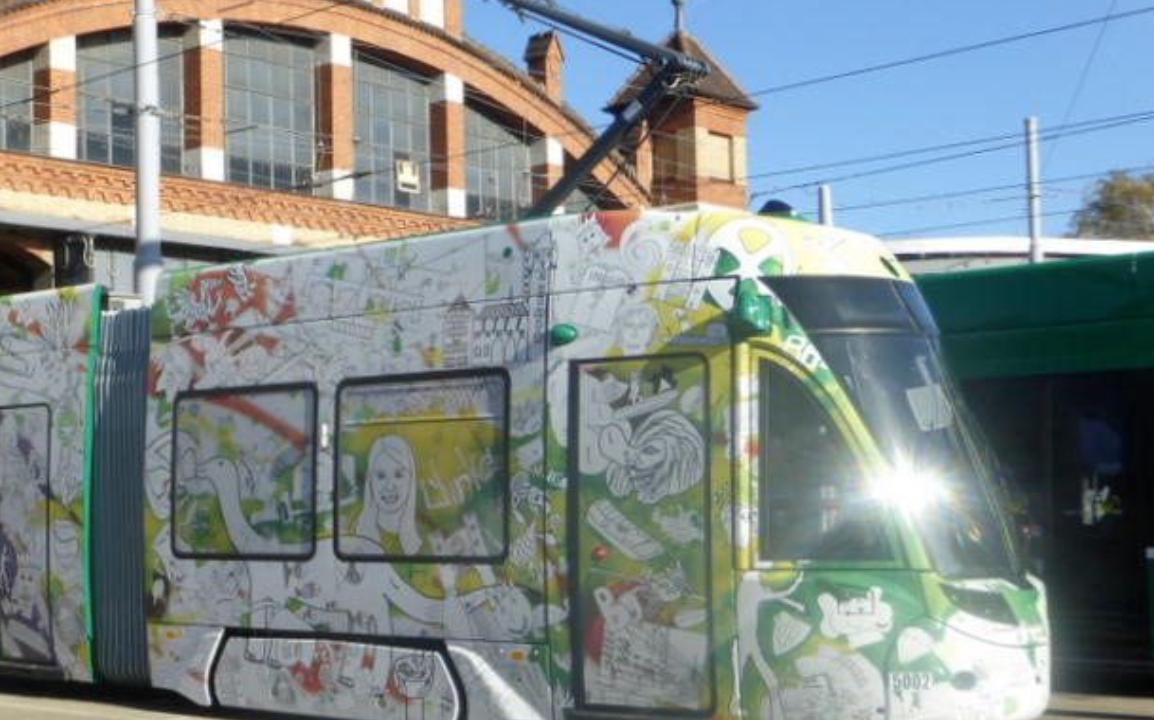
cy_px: 445
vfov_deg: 23.9
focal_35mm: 54
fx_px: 1698
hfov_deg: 36.5
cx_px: 265
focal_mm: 5.4
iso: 100
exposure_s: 1/800
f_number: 4
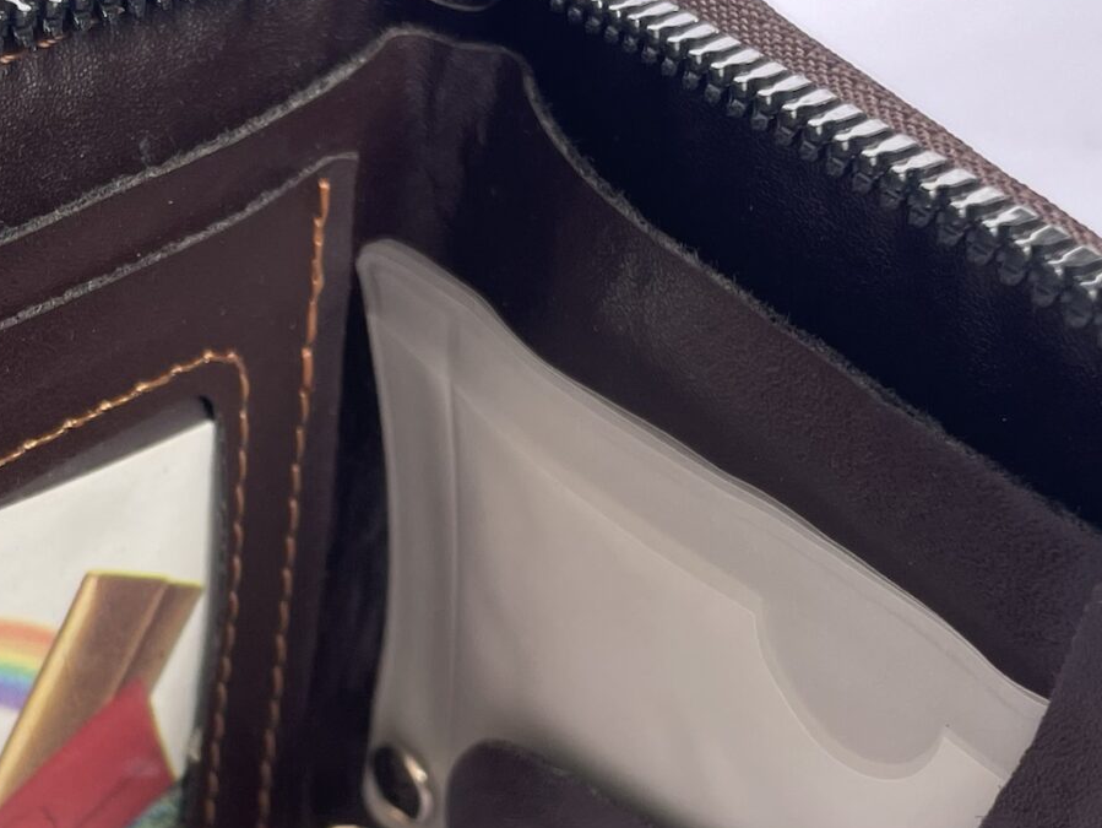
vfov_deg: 19.7
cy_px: 669
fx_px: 2357
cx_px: 317
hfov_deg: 26.1
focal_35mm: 74
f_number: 1.6
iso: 50
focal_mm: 4.2
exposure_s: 1/399
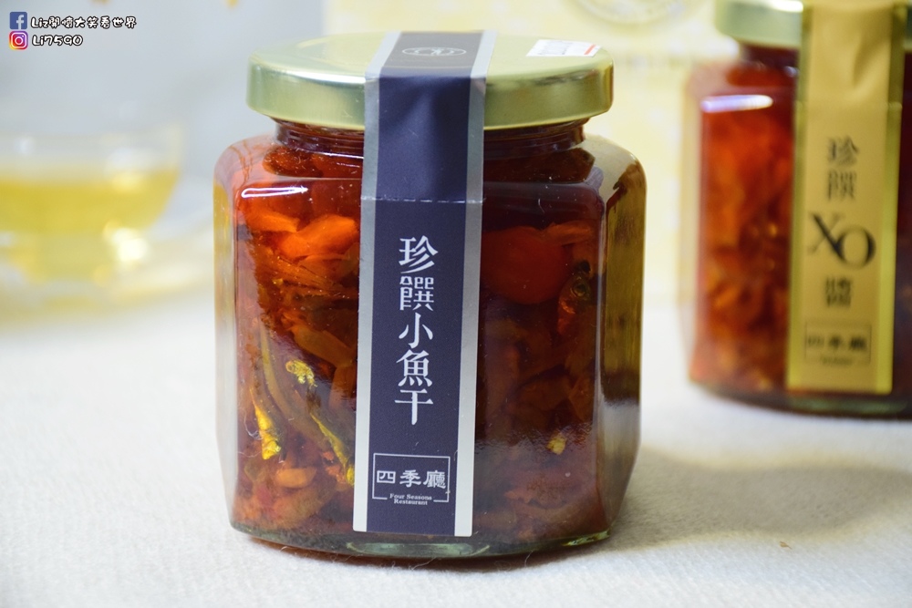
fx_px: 3420
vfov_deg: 10.2
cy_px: 304
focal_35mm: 135
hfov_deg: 15.2
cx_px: 456
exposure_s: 1/80
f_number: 5.3
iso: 1600
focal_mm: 90
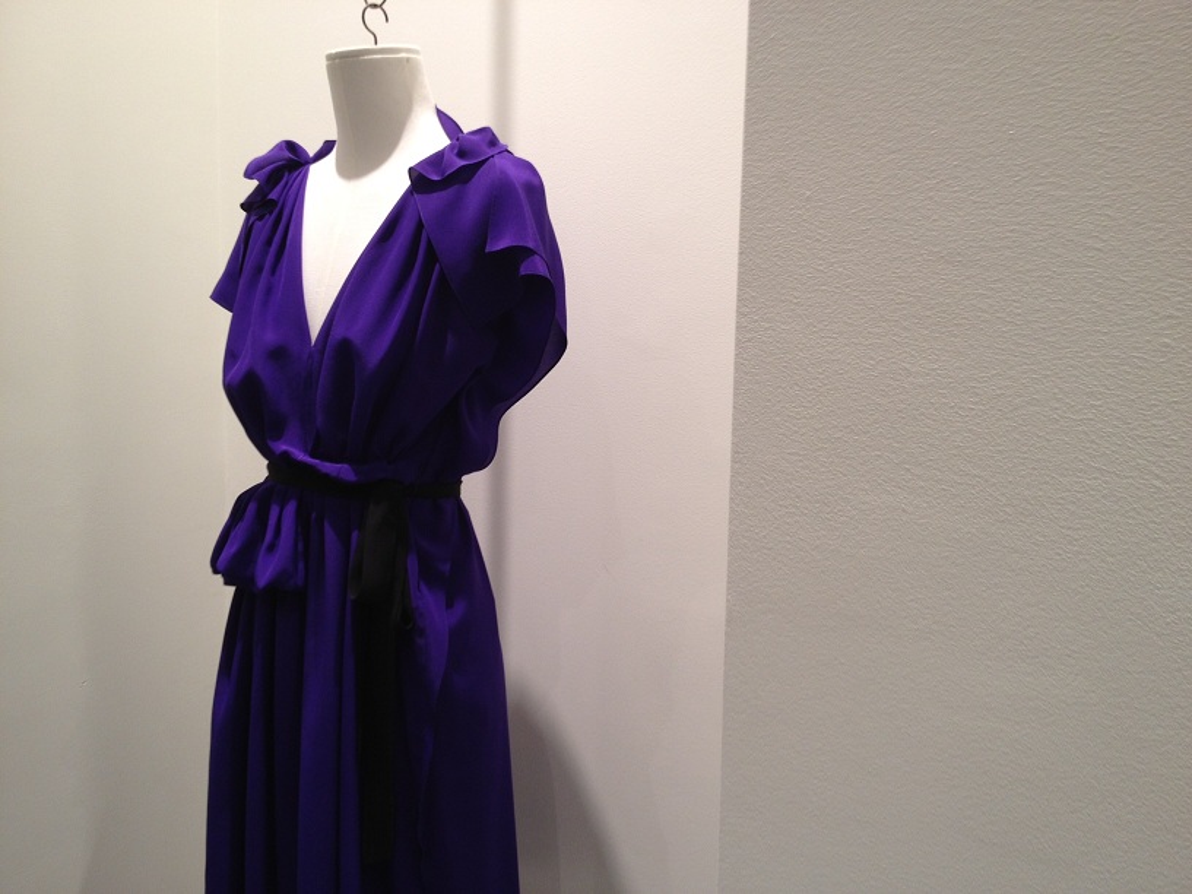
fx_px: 1205
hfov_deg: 52.6
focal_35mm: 35
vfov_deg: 40.7
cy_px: 447
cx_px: 596
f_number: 2.4
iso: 64
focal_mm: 4.28
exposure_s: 1/20
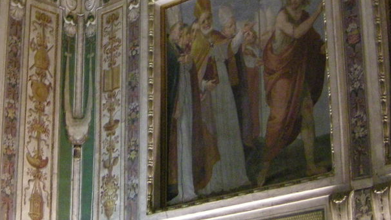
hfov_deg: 20.5
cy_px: 45
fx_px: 1078
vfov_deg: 11.6
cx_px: 123
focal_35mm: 104
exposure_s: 1/27.1
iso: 400
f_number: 2.7
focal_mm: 7.5
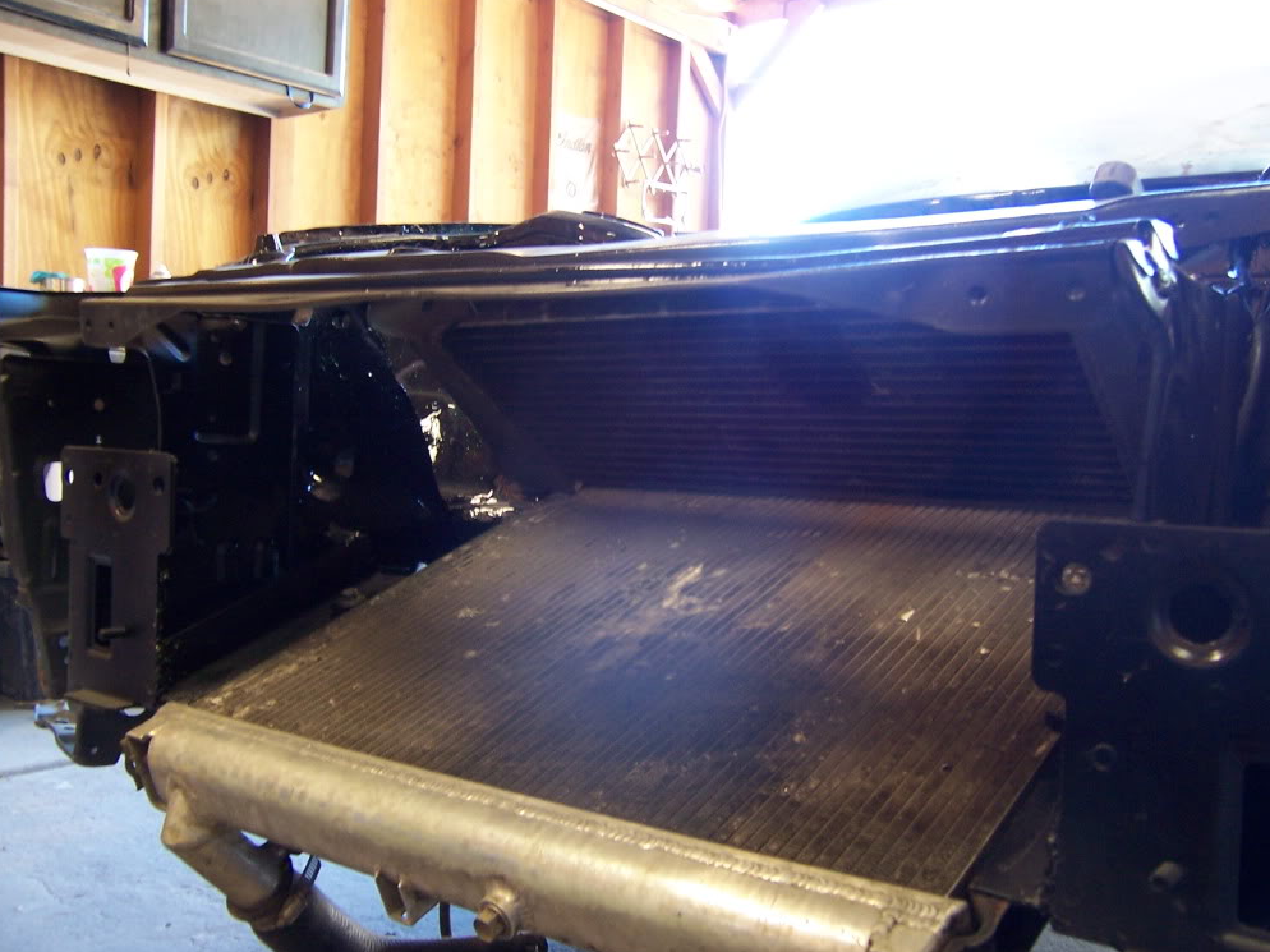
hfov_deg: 54.0
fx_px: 1247
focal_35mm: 34
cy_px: 486
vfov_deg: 41.8
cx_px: 626
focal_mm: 5.5
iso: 140
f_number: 3.4
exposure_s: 1/8
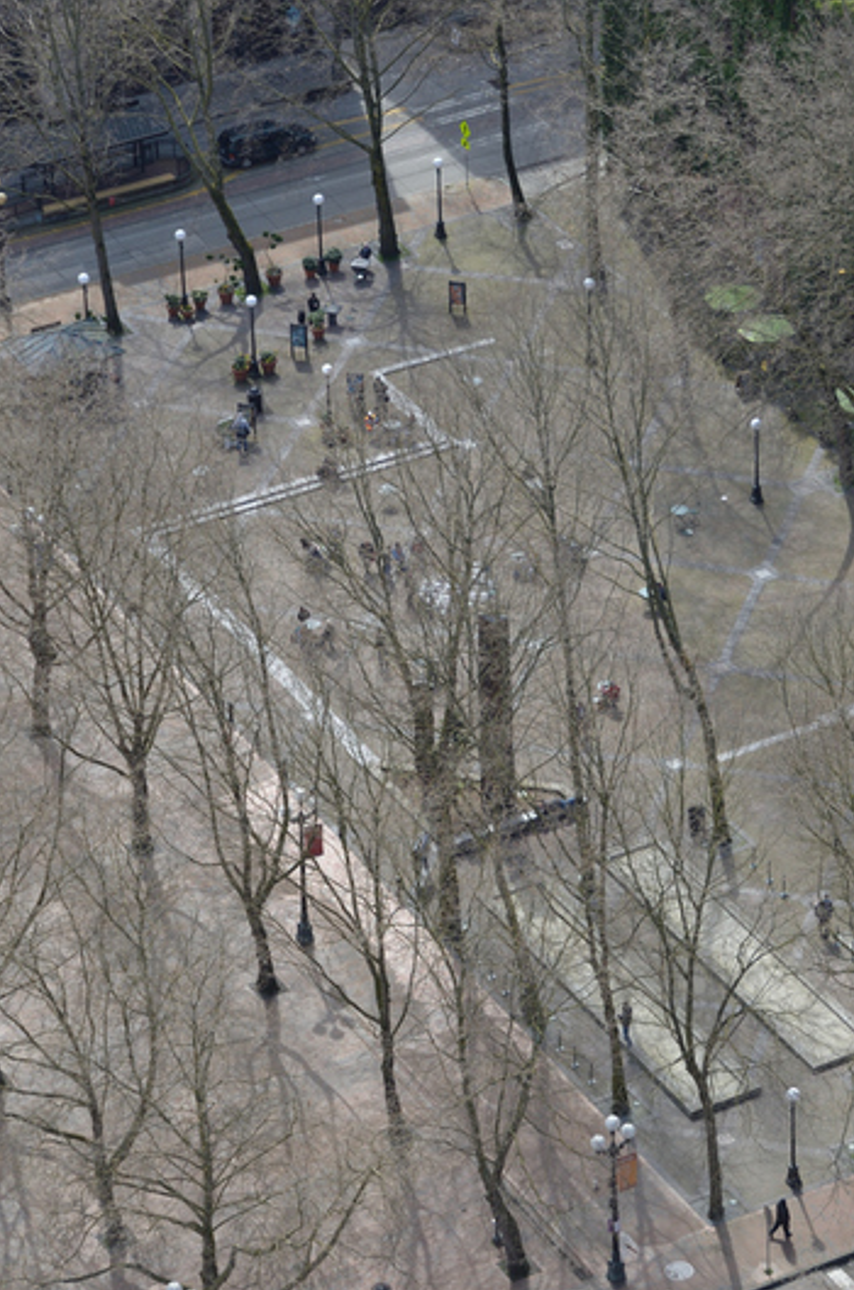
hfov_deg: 9.8
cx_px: 558
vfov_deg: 14.8
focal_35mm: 139
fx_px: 4972
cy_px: 519
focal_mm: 70
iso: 125
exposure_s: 1/250
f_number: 5.6
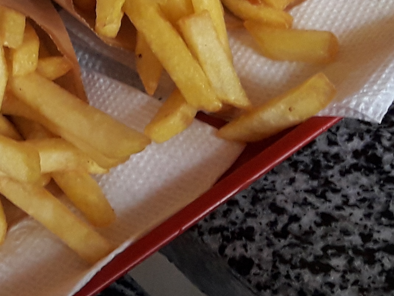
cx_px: -29
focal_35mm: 108
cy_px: 40
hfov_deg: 17.6
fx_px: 1230
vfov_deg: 13.6
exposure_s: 1/33
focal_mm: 3.7
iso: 100
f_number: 1.9
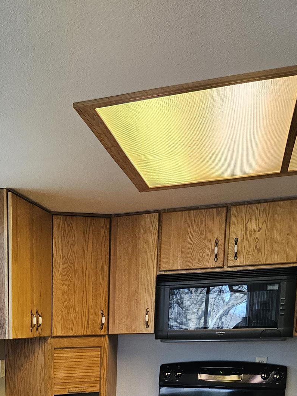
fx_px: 572
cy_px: 429
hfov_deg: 27.4
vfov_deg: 33.6
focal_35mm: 50
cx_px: -3
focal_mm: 5.4
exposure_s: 1/359
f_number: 1.8
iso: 320
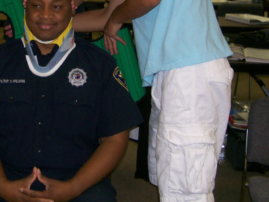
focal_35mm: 73
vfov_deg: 20.0
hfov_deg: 26.3
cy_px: 53
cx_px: 59
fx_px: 567
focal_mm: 6
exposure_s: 1/64
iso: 80
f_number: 2.7
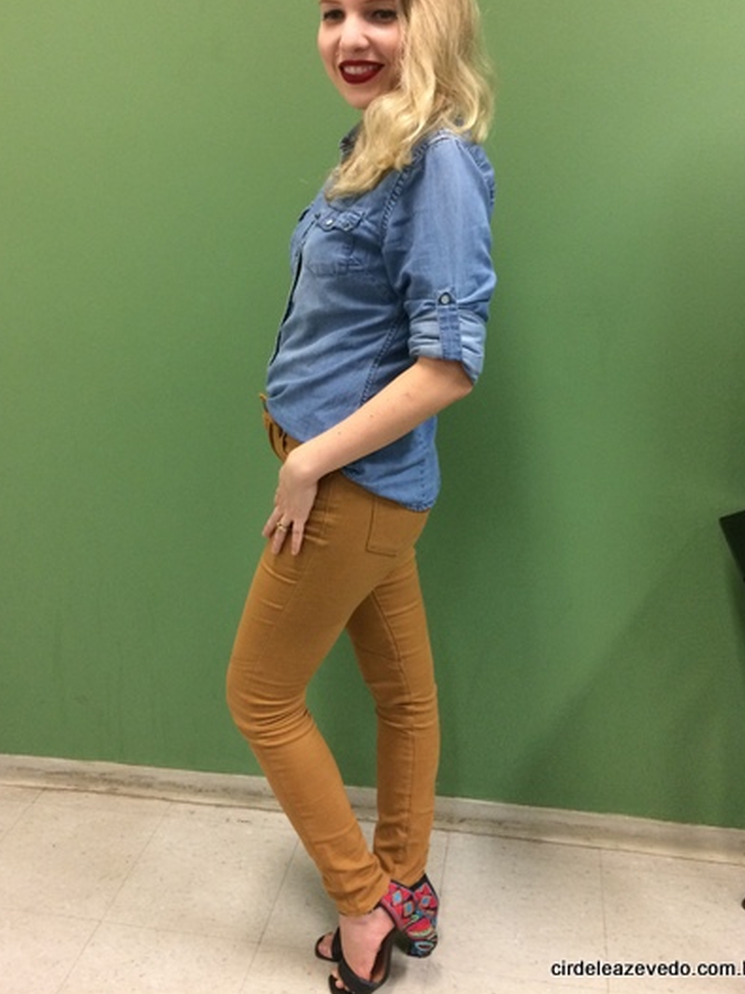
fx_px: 947
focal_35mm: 33
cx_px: 368
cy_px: 439
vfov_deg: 55.2
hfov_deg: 42.9
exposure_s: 1/30
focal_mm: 4.15
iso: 160
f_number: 2.2
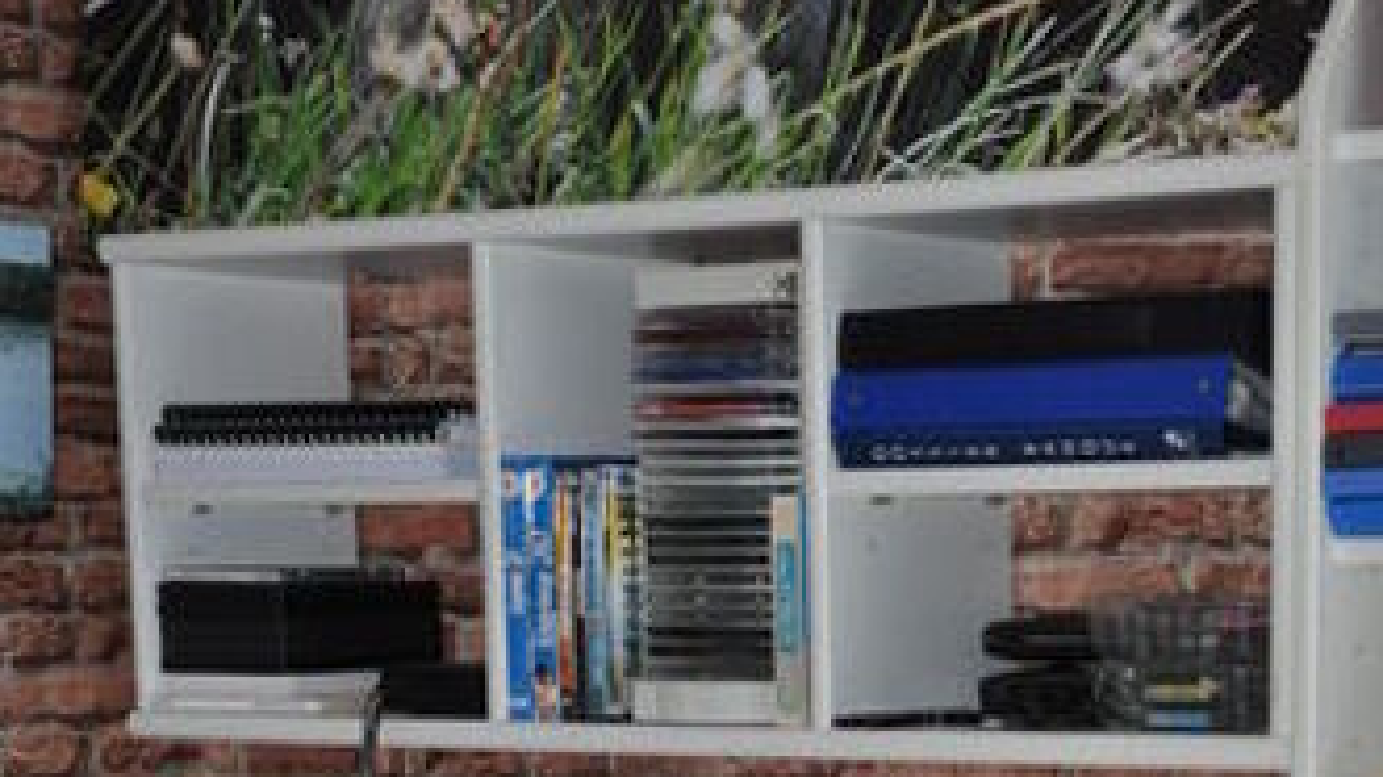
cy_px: 1174
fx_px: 3263
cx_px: 990
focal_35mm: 89
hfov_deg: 23.7
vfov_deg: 12.9
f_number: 4
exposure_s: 1/60
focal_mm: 26
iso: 800
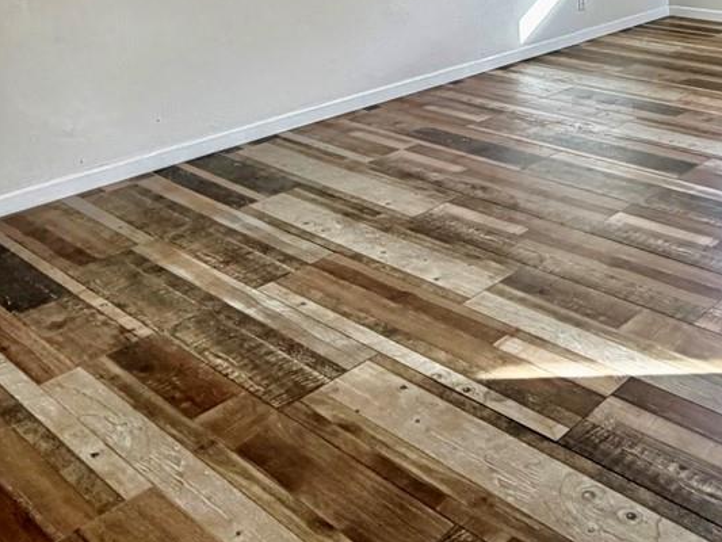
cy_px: -50
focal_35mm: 42
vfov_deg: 30.8
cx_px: 604
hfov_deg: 42.2
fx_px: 876
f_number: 2.2
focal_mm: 2.22
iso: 320
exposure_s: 1/60
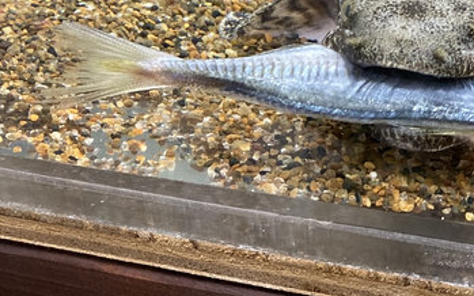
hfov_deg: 29.0
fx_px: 878
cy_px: 14
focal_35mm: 68
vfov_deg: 18.7
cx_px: 424
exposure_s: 1/50
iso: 250
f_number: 1.8
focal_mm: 3.99
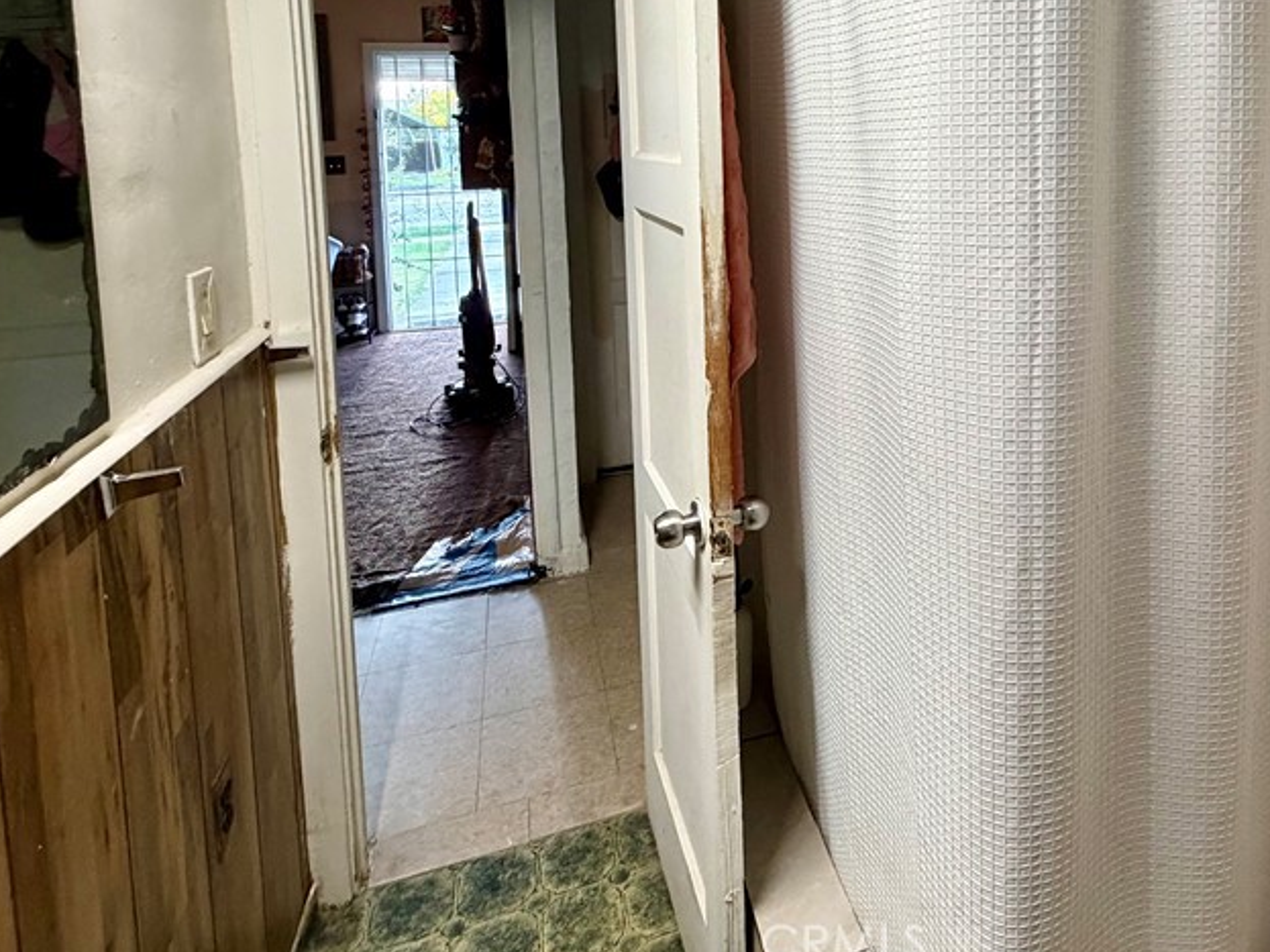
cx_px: 815
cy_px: 190
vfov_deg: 54.8
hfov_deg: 72.3
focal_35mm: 23
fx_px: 844
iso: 320
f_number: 2.2
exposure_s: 1/60
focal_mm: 2.22
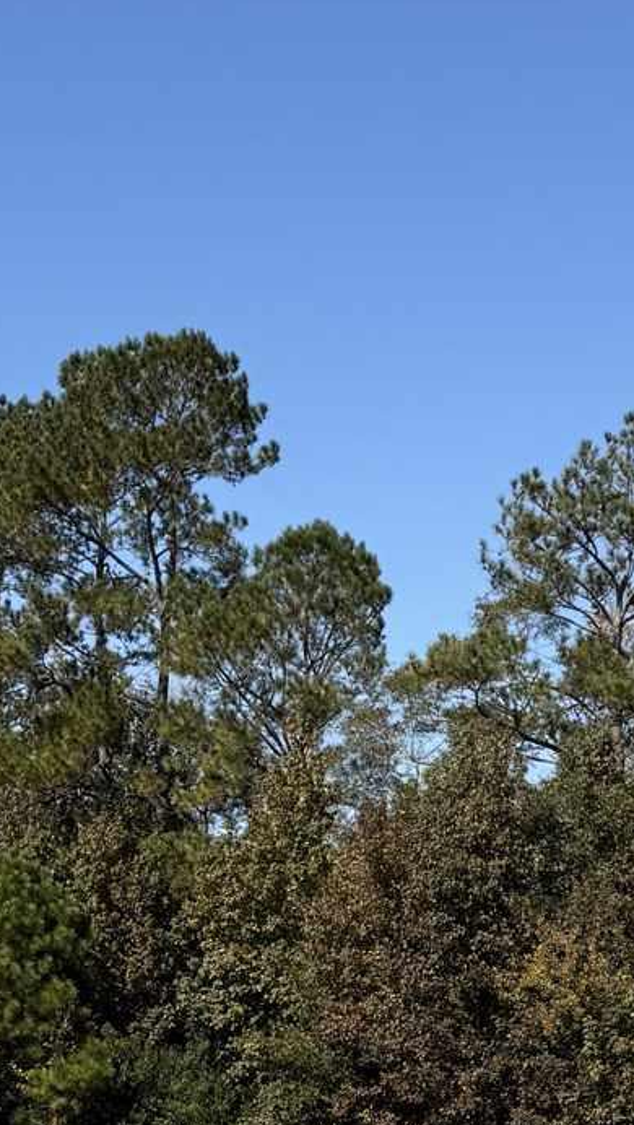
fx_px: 2596
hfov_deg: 13.9
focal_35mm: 87
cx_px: 249
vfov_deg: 22.2
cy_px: 1421
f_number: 1.78
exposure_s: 1/3953
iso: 80
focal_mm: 6.76
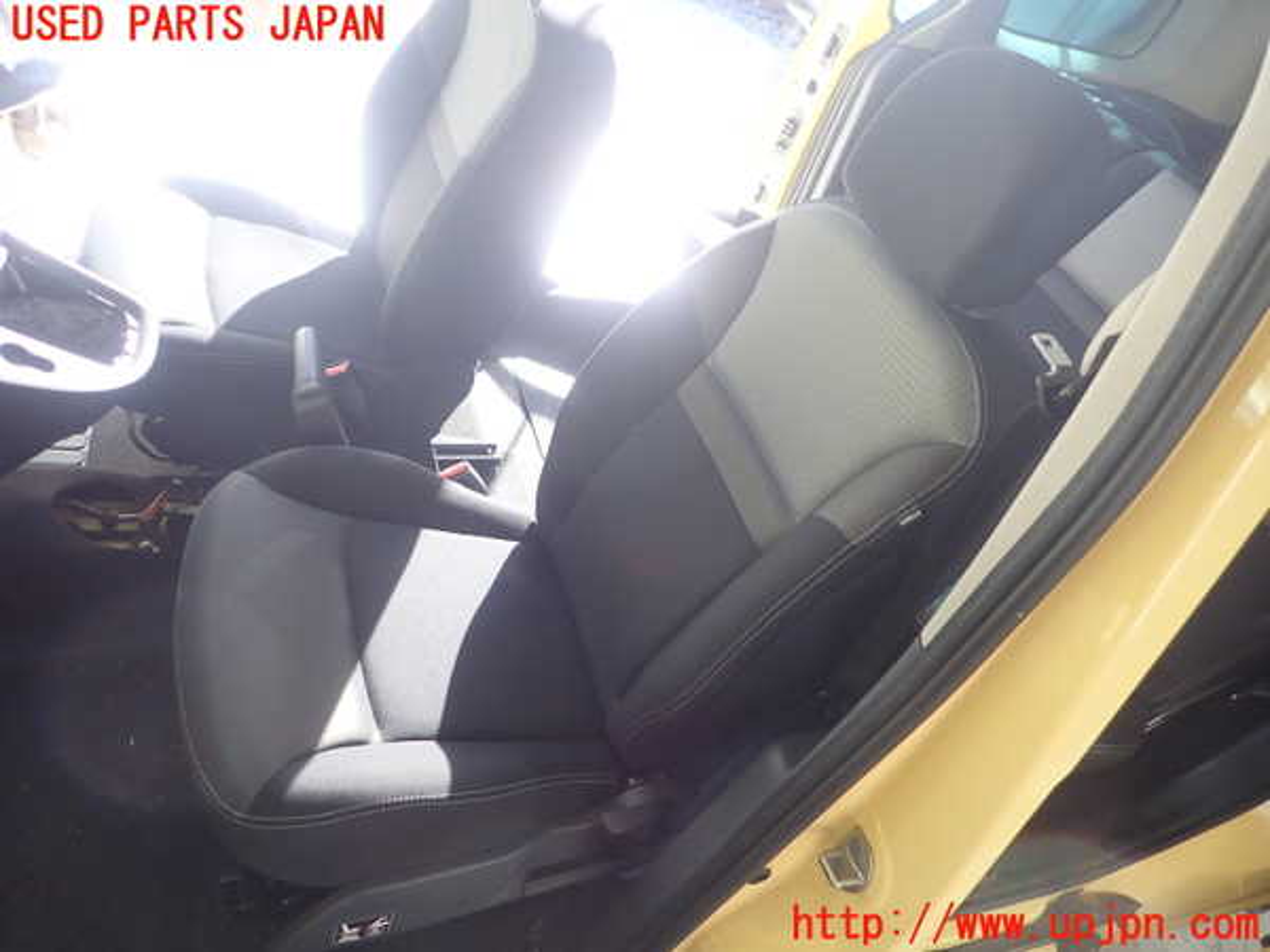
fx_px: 917
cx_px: 635
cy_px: 476
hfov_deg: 69.4
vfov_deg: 54.9
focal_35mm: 25
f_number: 2
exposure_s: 1/50
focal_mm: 4.5
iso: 200
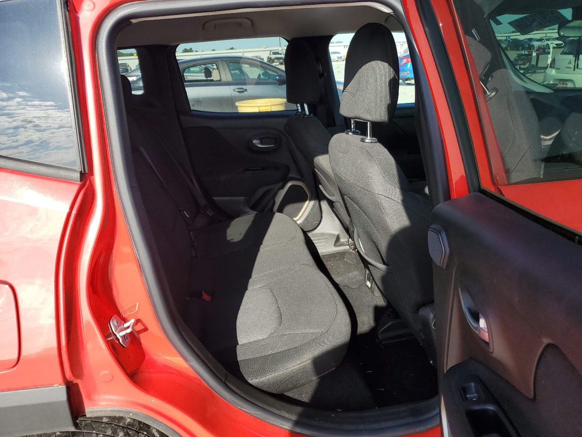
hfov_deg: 67.3
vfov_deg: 53.1
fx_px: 437
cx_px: 291
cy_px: 218
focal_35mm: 26
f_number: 1.5
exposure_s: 1/1111
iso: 50
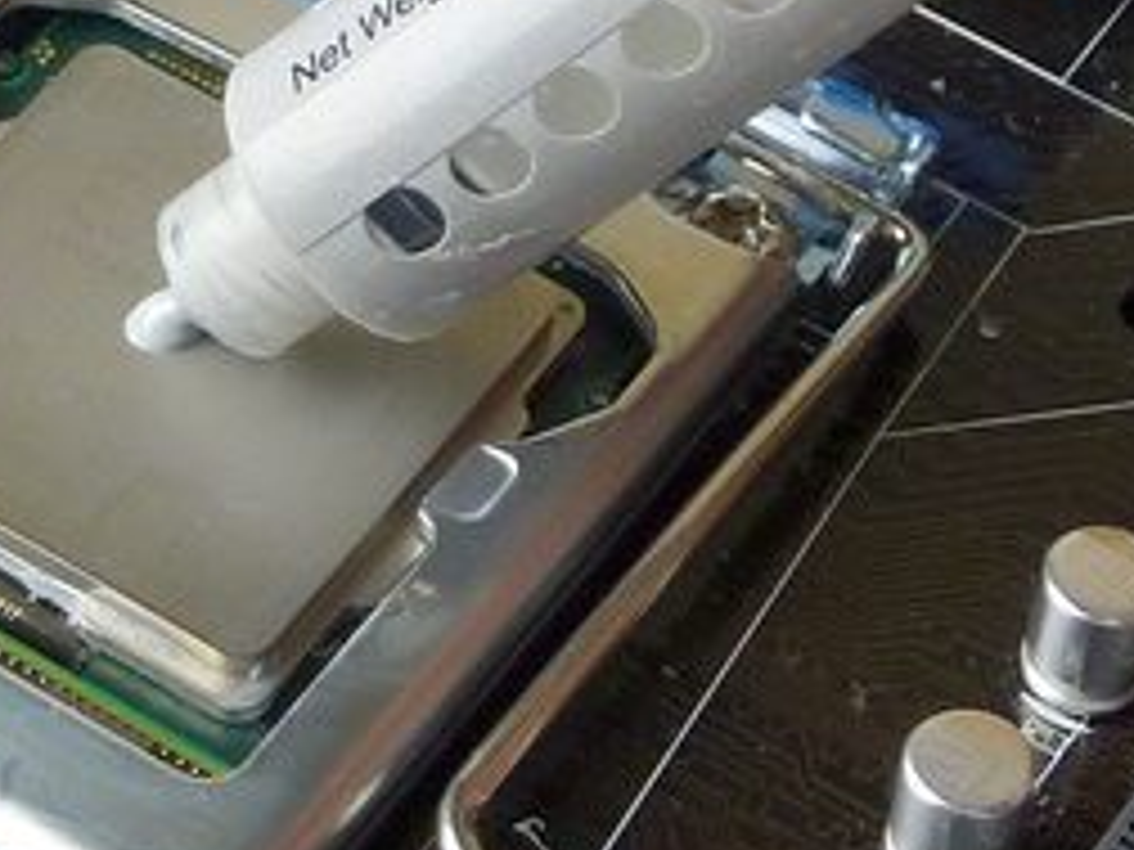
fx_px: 4947
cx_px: 198
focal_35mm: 151
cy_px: 421
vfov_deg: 9.8
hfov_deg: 13.0
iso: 100
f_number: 3.7
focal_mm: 6.9
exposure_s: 1/30
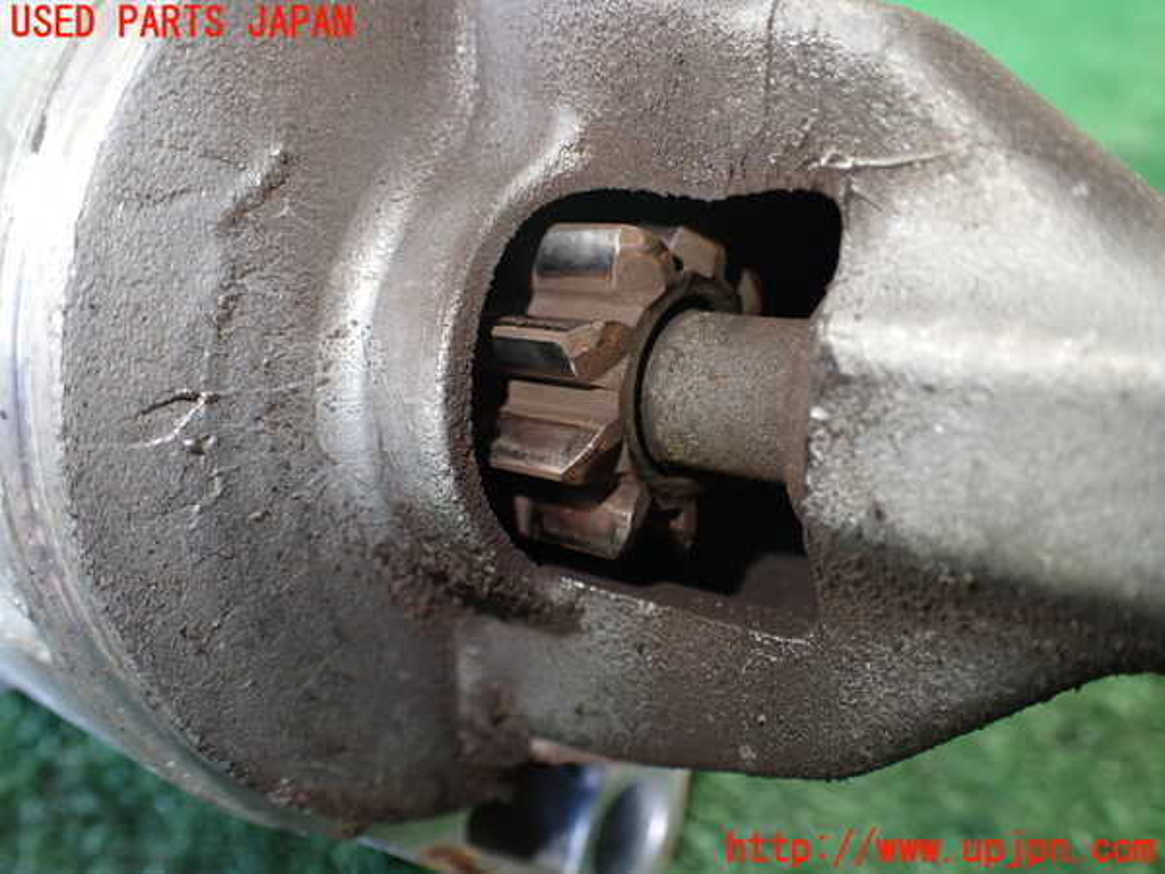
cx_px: 582
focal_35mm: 30
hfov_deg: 60.0
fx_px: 1010
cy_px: 437
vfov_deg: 46.8
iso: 320
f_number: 2.3
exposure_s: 1/125
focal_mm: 5.4
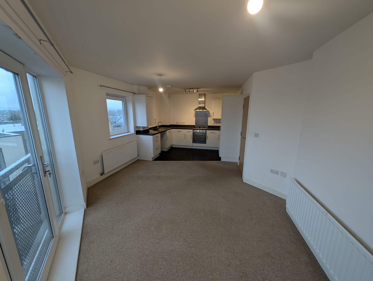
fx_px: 129
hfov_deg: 110.5
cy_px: 140
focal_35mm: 12
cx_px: 186
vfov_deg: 94.6
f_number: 1.95
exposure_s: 1/50
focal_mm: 2.23
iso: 40
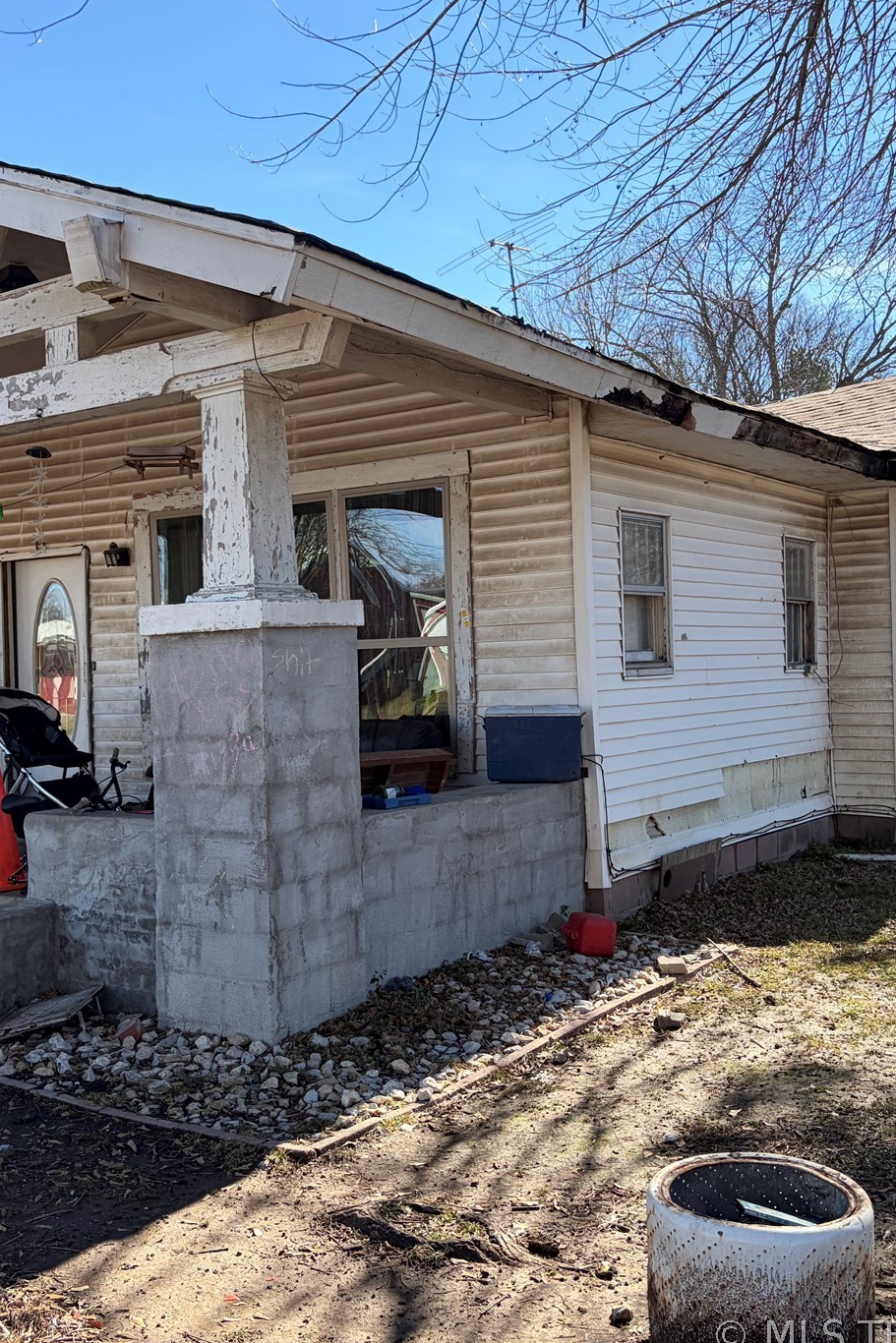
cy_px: 661
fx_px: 1418
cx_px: 404
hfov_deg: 35.0
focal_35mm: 38
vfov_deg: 50.7
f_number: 1.6
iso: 64
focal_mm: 5.96
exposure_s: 1/1364
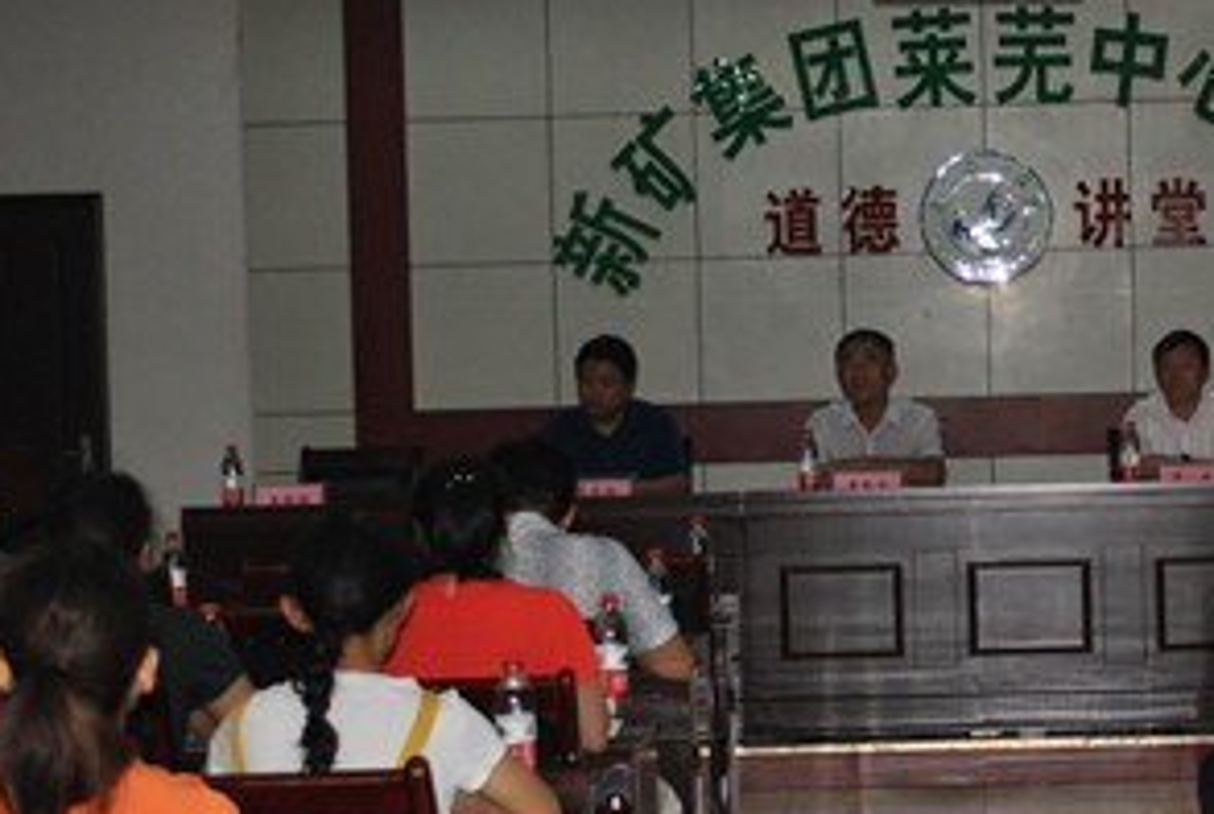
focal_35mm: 107
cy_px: 426
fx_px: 3614
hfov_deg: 18.9
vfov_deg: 12.8
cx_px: 966
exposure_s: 1/60
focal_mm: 30
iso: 200
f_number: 4.5
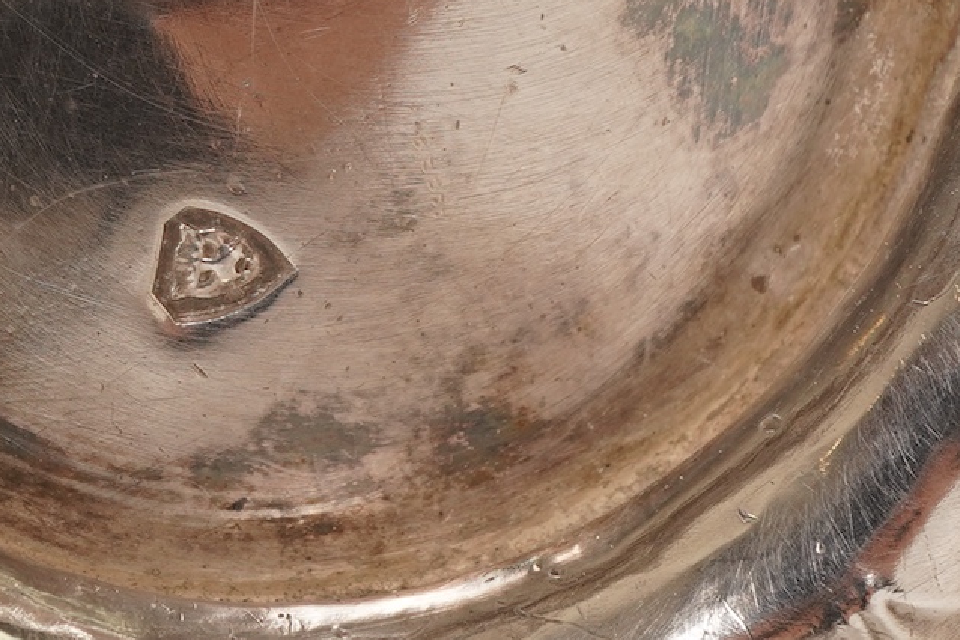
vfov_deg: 11.4
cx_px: 202
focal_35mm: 119
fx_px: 3172
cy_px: -40
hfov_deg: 17.1
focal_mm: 30
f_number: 11
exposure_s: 1/125
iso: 500
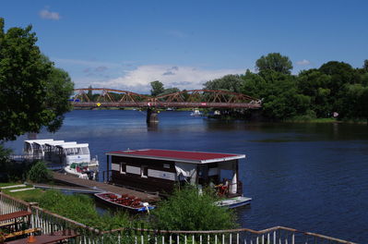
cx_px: 184
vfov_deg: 29.1
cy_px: 122
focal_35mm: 46
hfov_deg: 42.8
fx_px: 469
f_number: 10
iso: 400
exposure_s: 1/1250
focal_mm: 30.63
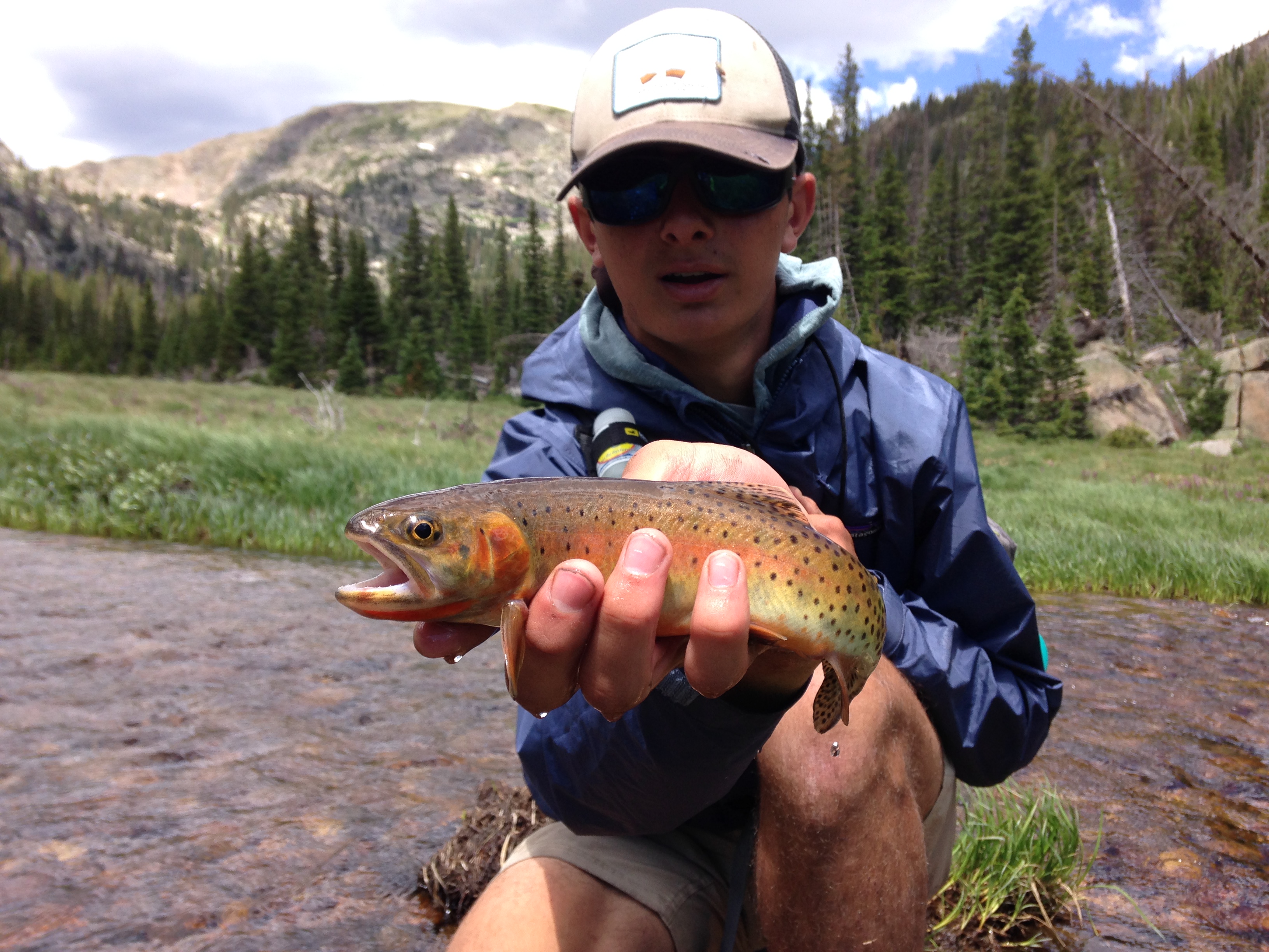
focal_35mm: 33
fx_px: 1210
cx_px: 634
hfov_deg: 55.4
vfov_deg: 42.9
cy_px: 476
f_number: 2.4
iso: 50
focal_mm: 4.12
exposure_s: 1/623
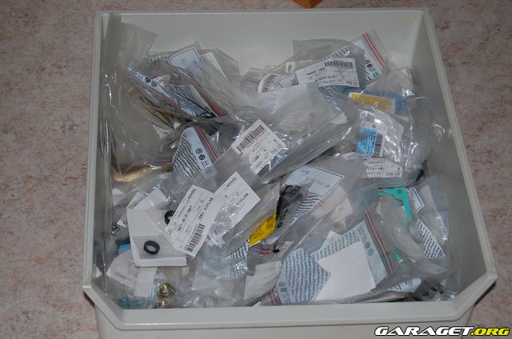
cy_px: 170
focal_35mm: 82
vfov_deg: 16.5
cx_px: 256
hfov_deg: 24.7
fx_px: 1171
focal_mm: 55
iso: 200
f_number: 5.6
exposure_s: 1/125
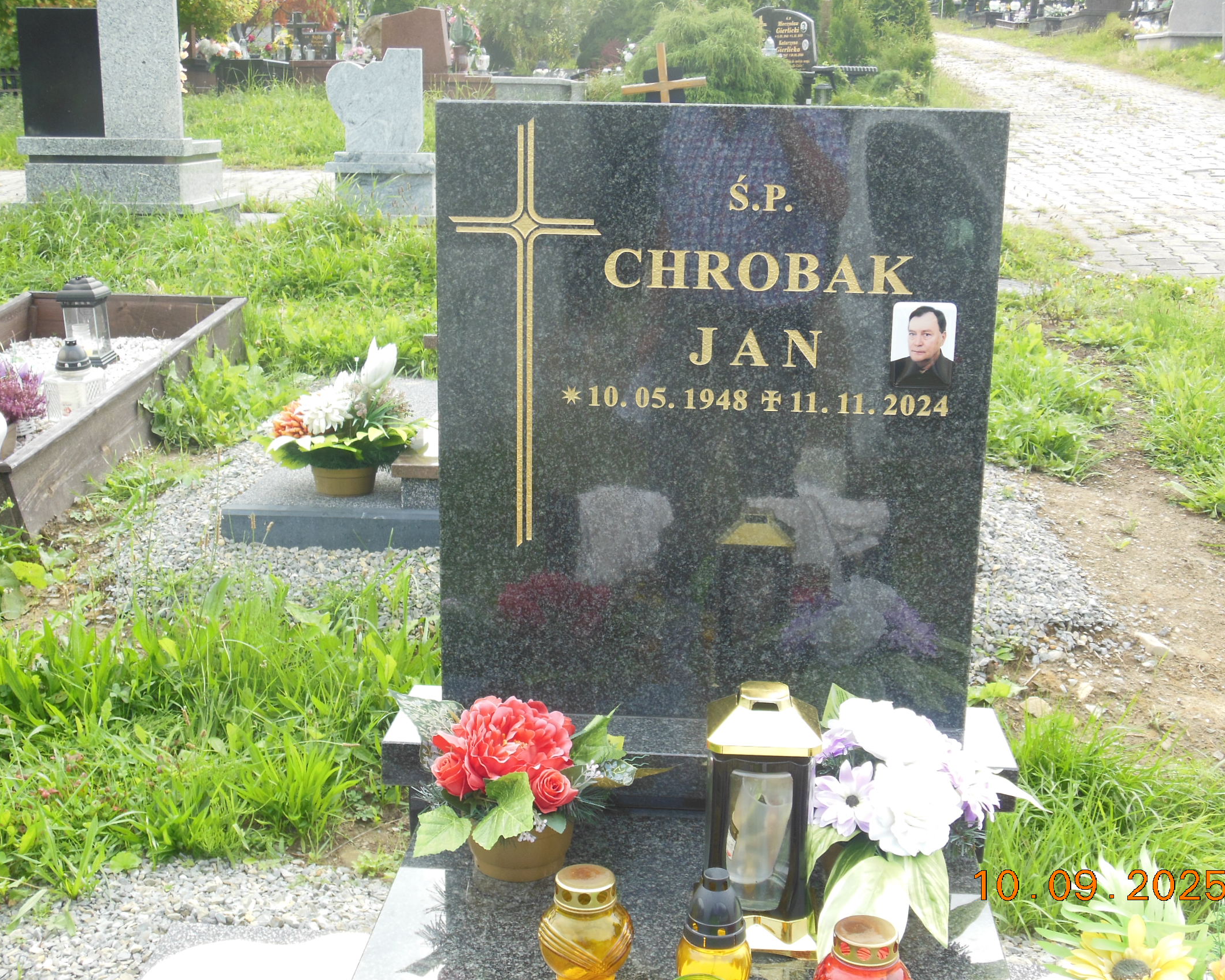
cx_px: 624
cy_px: 490
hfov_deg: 41.2
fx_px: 1631
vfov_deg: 33.4
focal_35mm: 45
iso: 125
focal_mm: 7.7
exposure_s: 1/200
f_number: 3.8
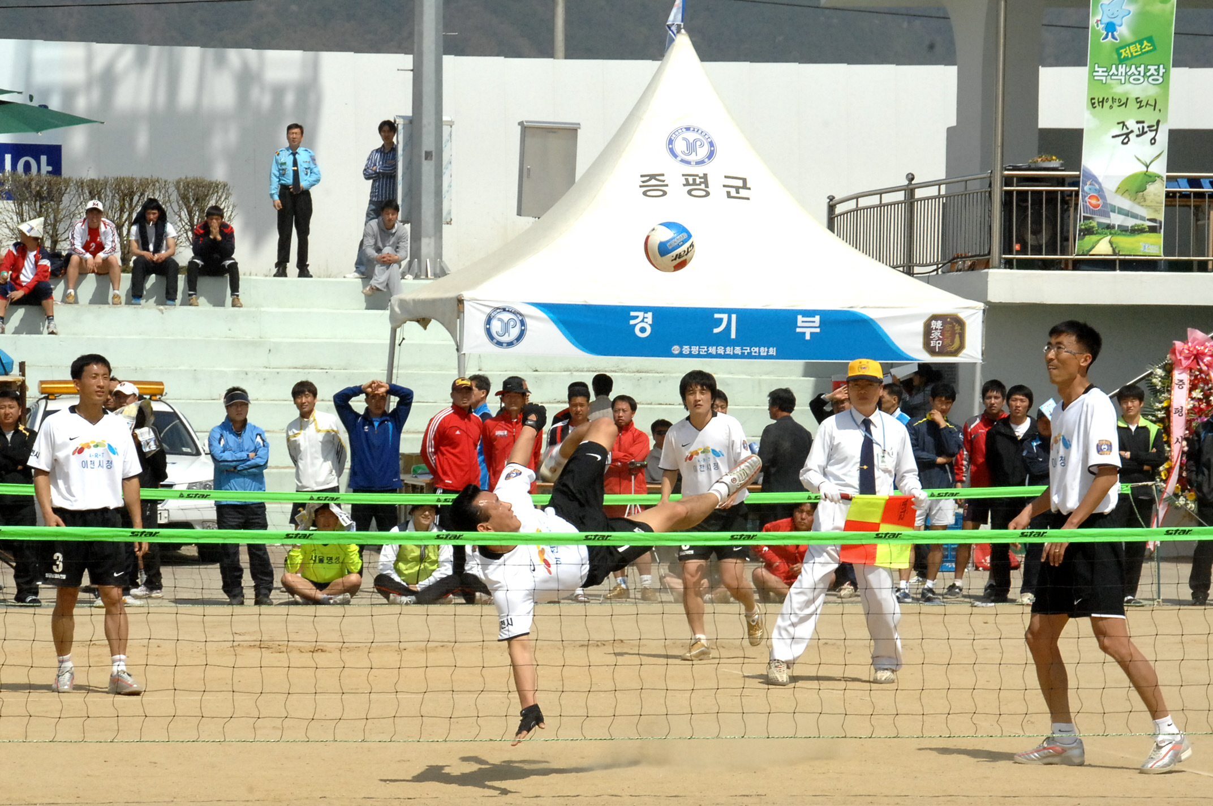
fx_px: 4796
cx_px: 606
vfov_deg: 9.6
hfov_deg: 14.4
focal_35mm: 142
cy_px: 403
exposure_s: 1/800
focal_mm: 95
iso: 800
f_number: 14
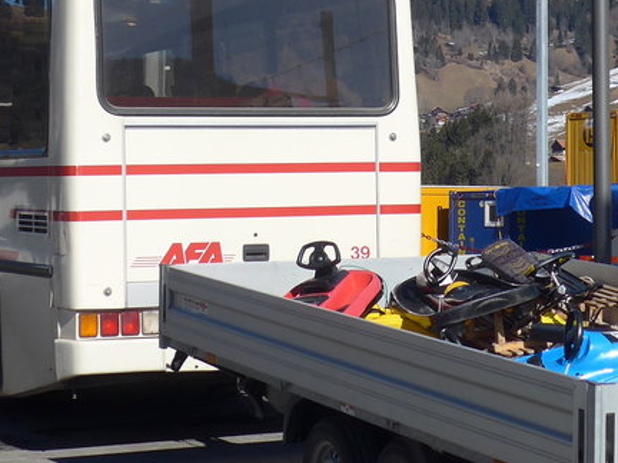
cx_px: 396
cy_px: 87
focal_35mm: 114
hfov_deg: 17.2
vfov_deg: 12.9
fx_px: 2035
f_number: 3.2
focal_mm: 8.4
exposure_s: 1/2000
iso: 80
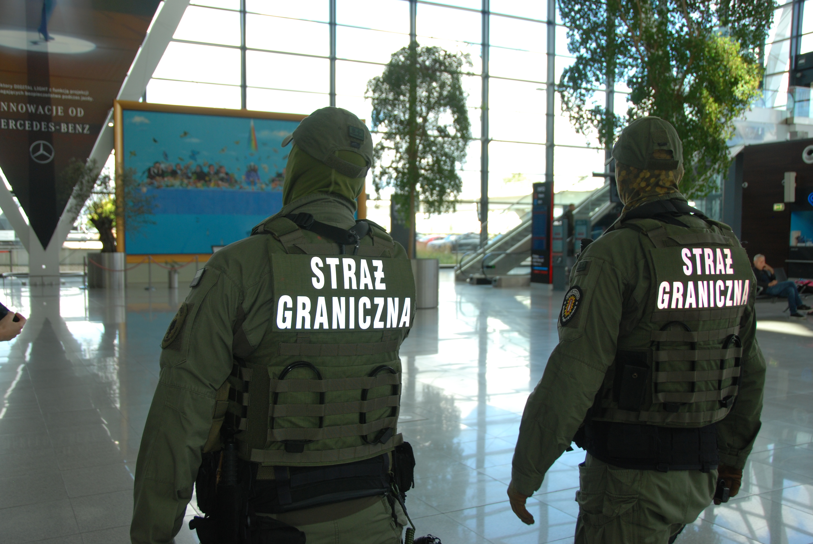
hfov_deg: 57.2
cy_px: 272
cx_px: 406
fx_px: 746
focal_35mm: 33
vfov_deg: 40.1
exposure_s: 1/125
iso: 180
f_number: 3.8
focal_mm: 22
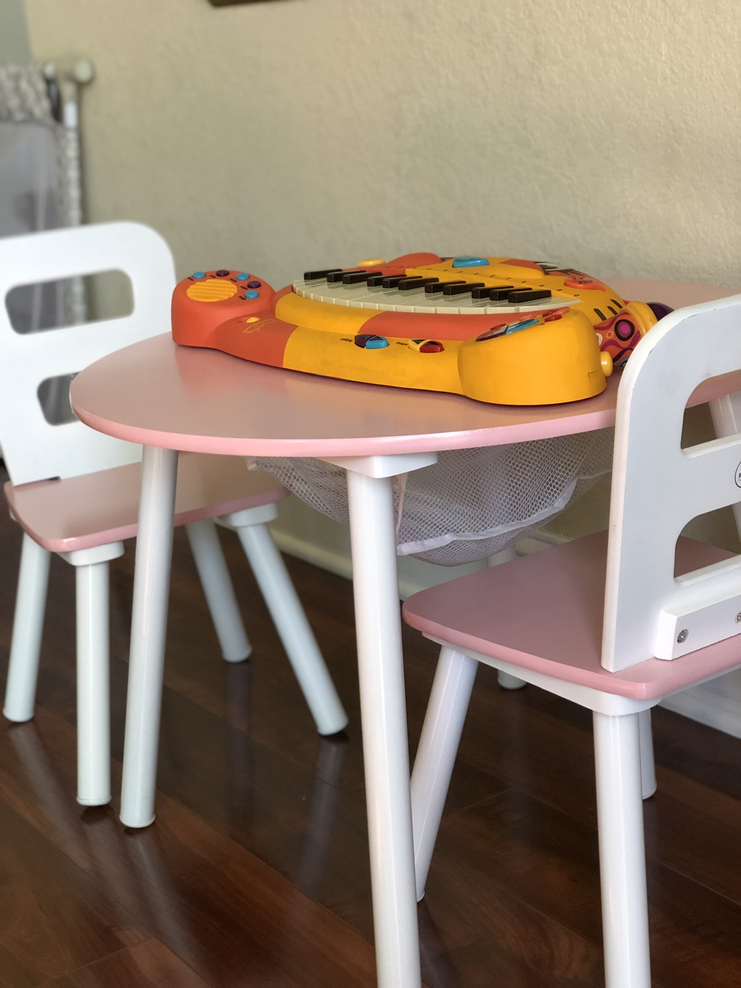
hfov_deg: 25.7
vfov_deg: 33.8
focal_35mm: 57
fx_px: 1627
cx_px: 370
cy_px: 494
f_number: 2.8
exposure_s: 1/30
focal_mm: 6.6
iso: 80
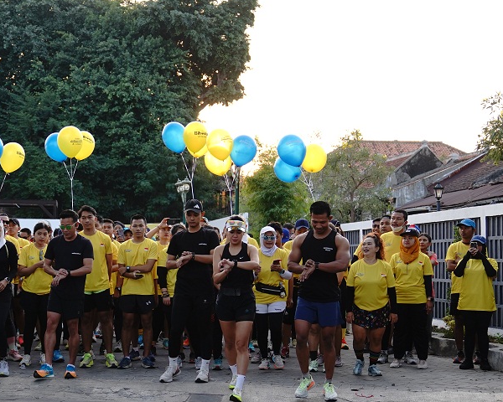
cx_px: 266
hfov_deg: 36.6
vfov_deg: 29.7
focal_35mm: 51
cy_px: 213
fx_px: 759
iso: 400
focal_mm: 37
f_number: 2.8
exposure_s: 1/500
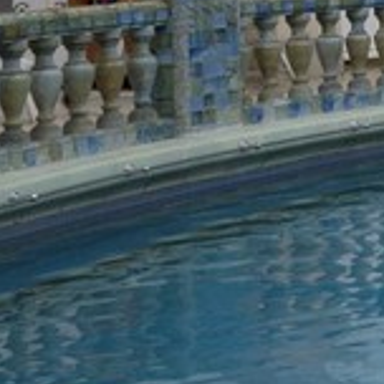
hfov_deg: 7.2
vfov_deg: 13.6
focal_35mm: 125
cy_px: -66
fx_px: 1569
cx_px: 1733
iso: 800
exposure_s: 1/30
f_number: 16
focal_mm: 14
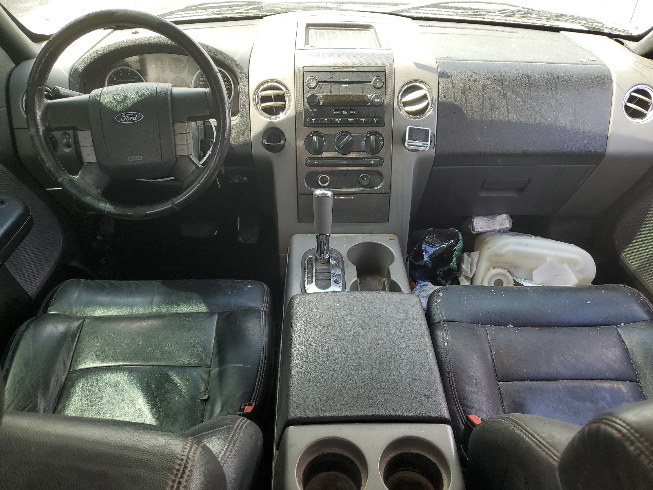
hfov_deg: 67.3
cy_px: 245
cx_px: 326
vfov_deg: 53.1
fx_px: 490
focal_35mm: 26
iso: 50
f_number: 1.5
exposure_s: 1/227
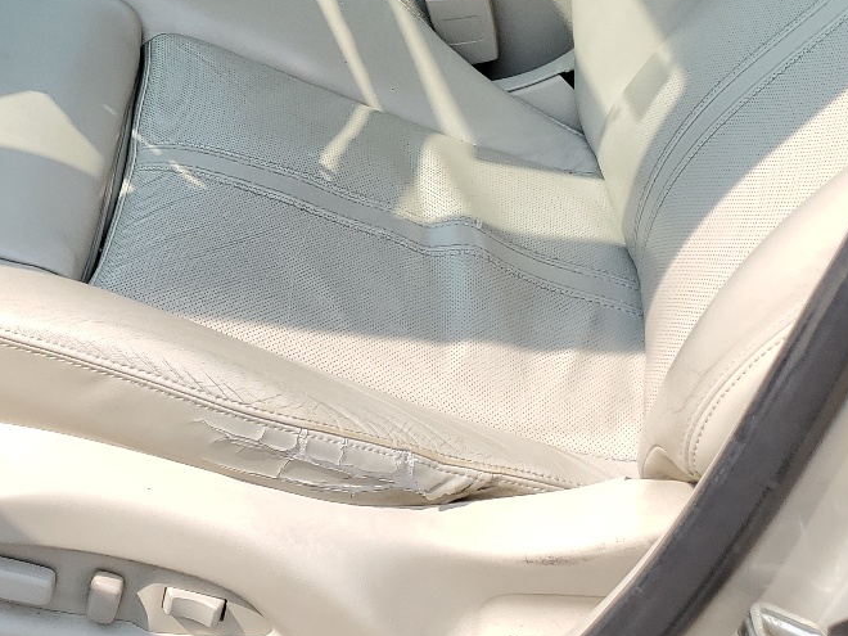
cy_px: -71
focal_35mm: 63
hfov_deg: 28.8
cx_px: -1
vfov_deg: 22.0
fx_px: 1543
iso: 50
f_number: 1.5
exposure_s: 1/1111
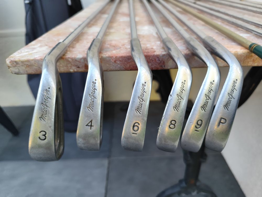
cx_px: 131
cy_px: 98
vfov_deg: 58.9
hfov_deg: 73.9
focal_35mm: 23
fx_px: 174
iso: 400
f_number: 1.65
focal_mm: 6.14
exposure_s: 1/100
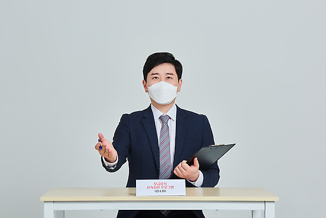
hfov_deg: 18.6
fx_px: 997
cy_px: 109
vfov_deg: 12.5
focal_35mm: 110
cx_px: 163
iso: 100
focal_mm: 110
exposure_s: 1/125
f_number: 14
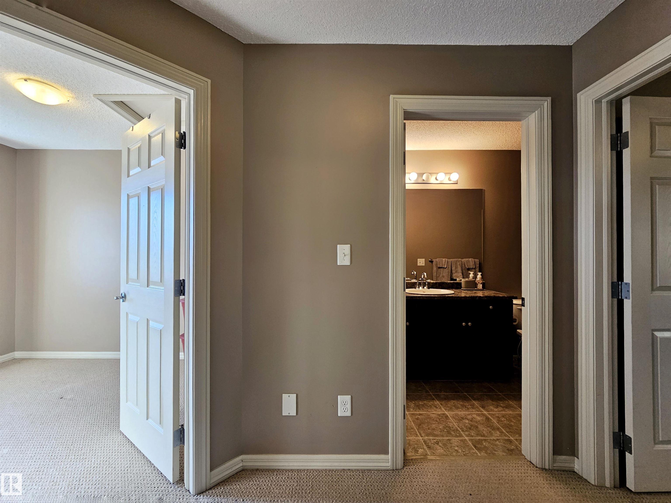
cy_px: 252
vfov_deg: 89.9
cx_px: 336
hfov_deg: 106.2
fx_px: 252
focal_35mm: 13
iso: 125
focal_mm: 2.2
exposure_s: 1/60
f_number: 2.2
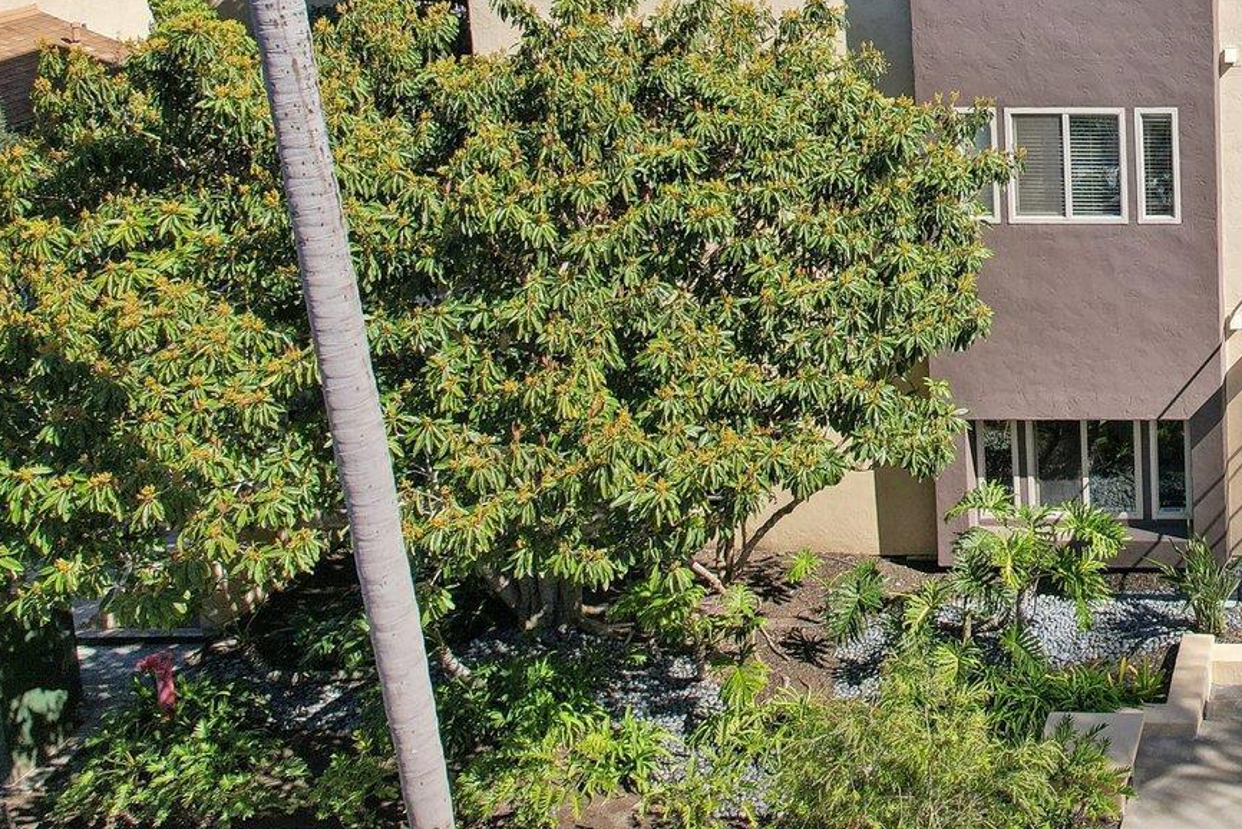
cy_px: -74
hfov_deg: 32.3
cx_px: 1449
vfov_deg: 24.4
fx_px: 1794
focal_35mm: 52
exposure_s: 1/1500
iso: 100
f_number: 2.8
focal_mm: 8.4
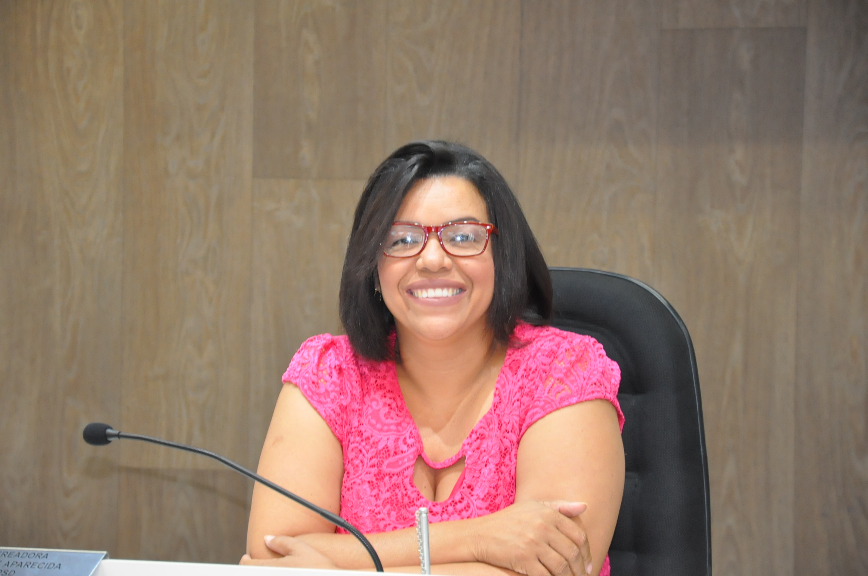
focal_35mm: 138
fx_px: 3323
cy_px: 288
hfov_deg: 14.9
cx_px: 434
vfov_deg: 9.9
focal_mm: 92
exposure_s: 1/60
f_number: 5.6
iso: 2000
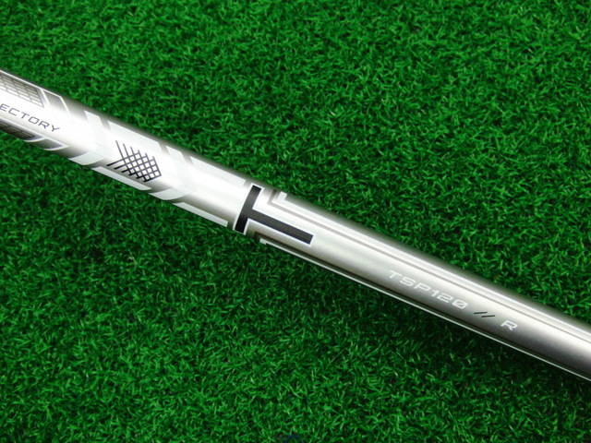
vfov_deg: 38.7
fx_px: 632
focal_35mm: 37
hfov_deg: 50.1
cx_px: 296
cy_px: 222
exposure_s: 1/50
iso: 400
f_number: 3.6
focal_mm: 6.42
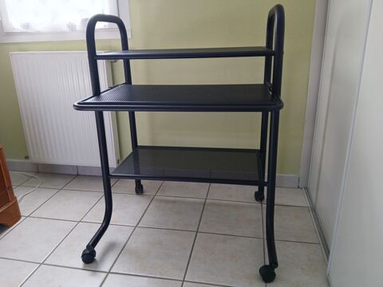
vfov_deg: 53.1
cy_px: 144
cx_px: 192
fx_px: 288
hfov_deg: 67.3
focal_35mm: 26
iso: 64
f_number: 1.8
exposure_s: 1/50
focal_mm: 3.98
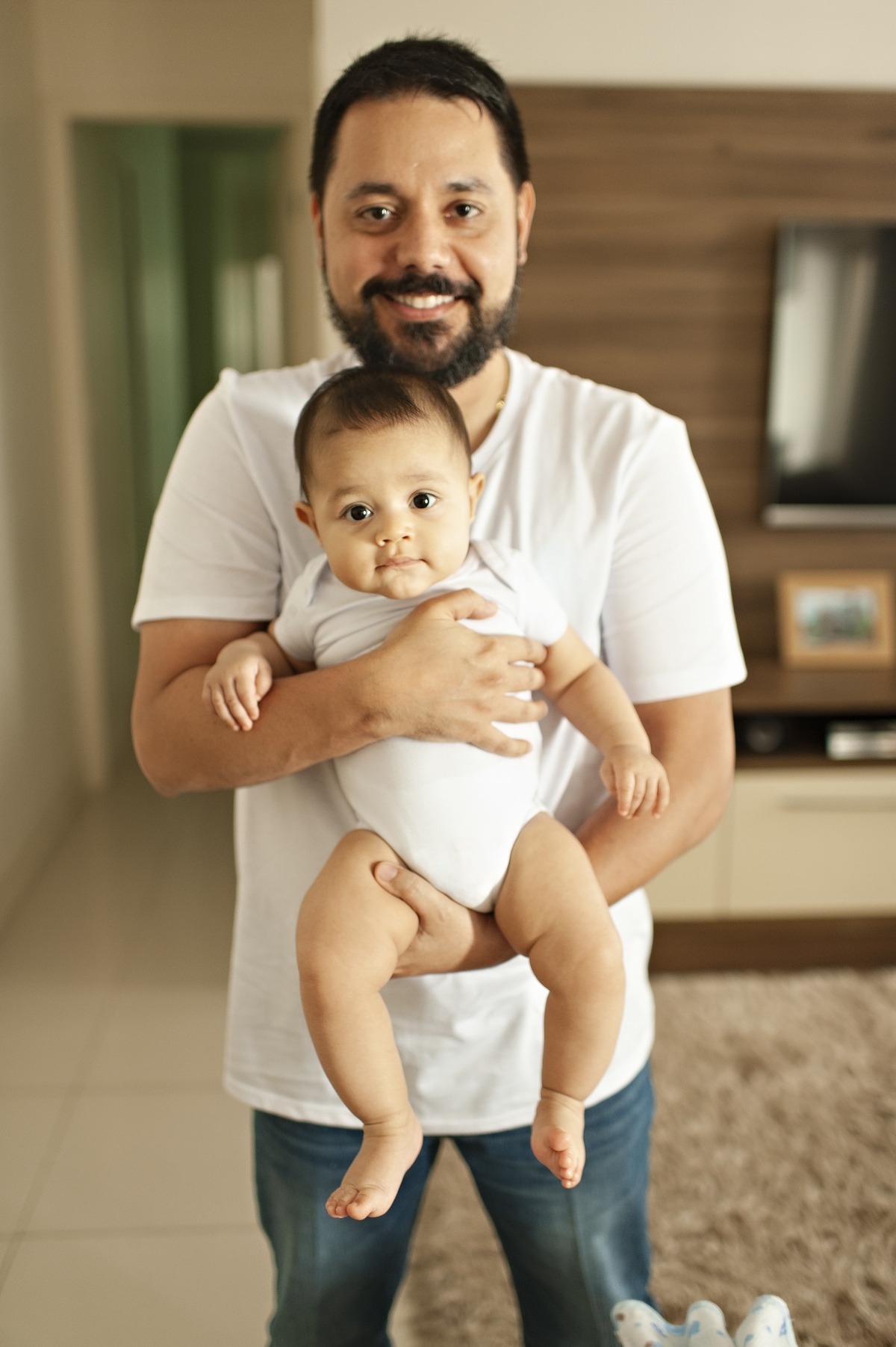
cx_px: 448
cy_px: 674
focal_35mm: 35
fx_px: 1308
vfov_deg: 54.5
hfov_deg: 37.8
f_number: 2
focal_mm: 35
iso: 800
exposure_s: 1/125
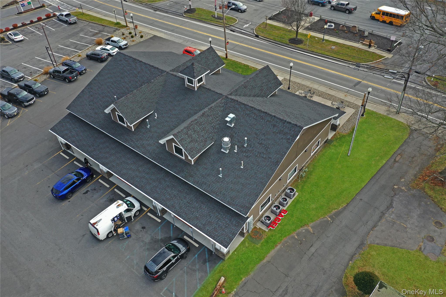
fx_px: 347
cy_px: 148
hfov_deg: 65.5
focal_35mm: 28
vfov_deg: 46.4
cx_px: 223
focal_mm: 10.26
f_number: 5
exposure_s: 1/240
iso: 200
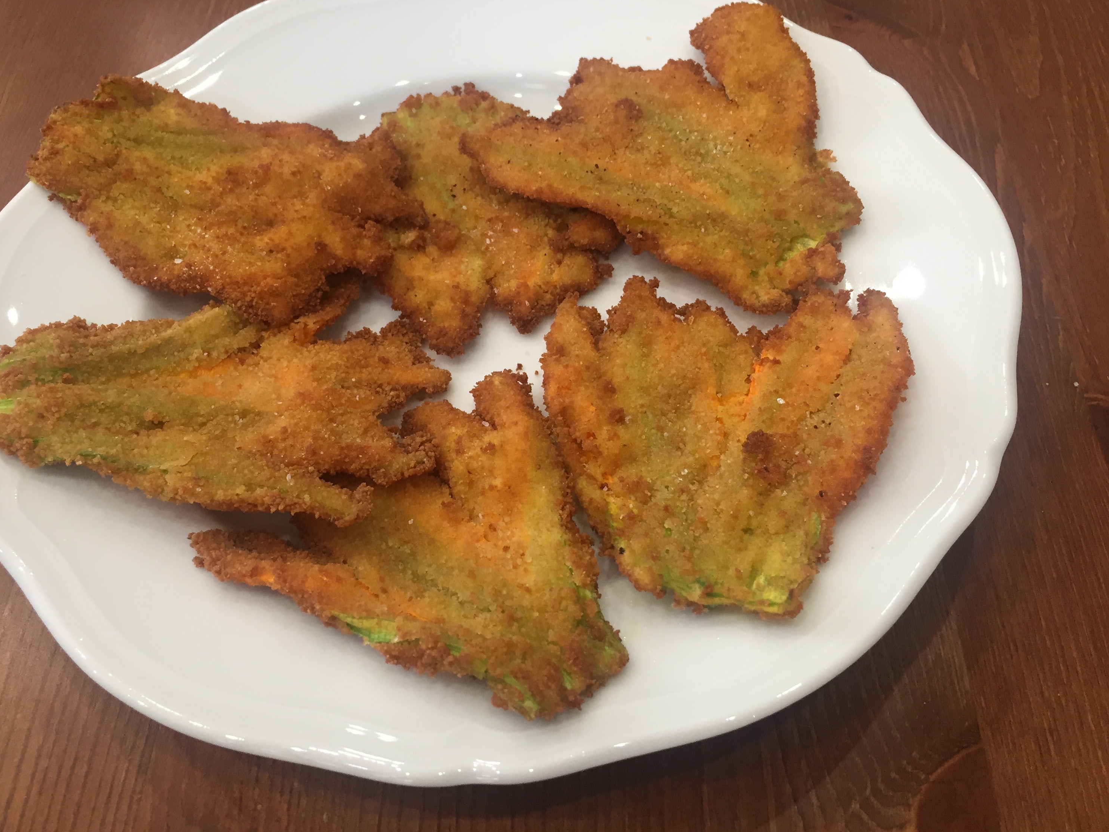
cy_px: 379
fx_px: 1025
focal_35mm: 32
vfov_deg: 44.1
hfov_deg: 56.8
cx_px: 521
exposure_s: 1/33
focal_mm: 4.15
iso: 100
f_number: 2.2
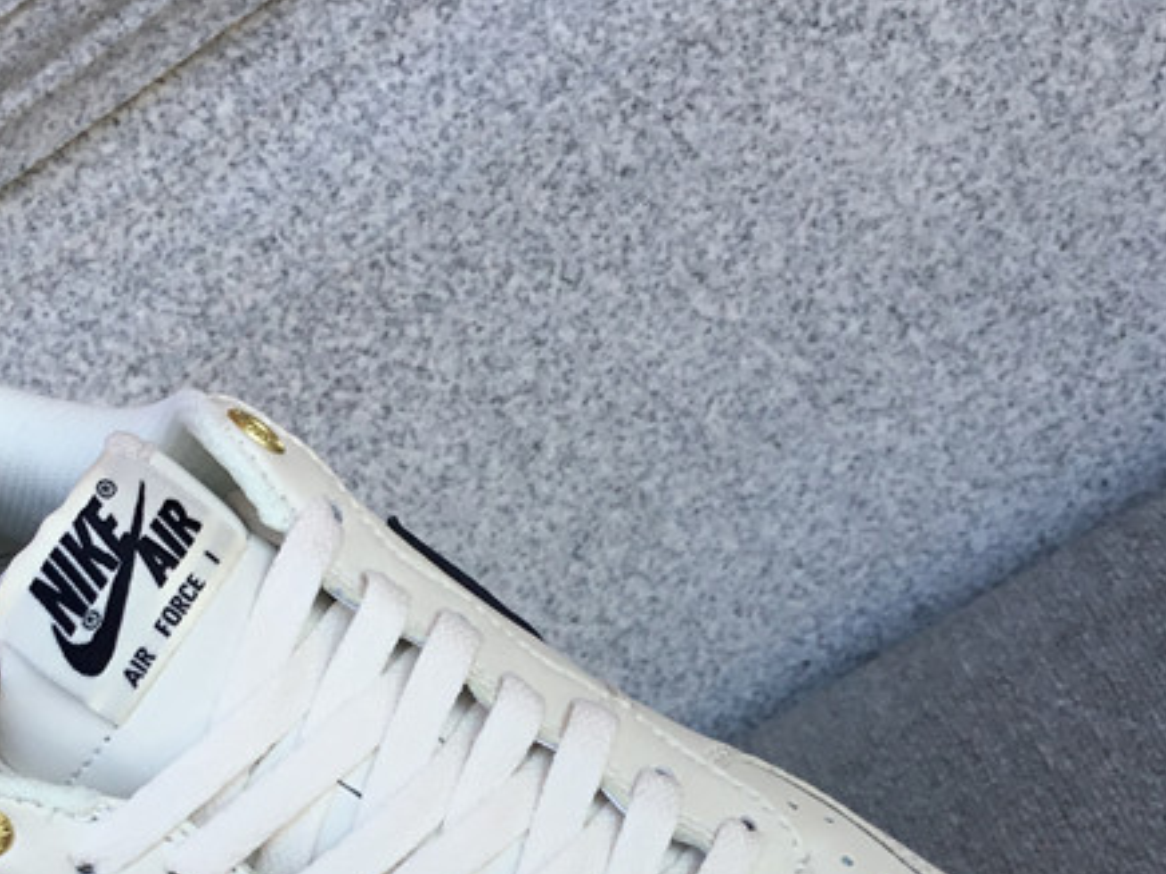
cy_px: 833
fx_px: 2156
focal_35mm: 64
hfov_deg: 30.3
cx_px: 551
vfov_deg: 22.2
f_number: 2.4
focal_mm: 3.3
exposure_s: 1/313
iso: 25
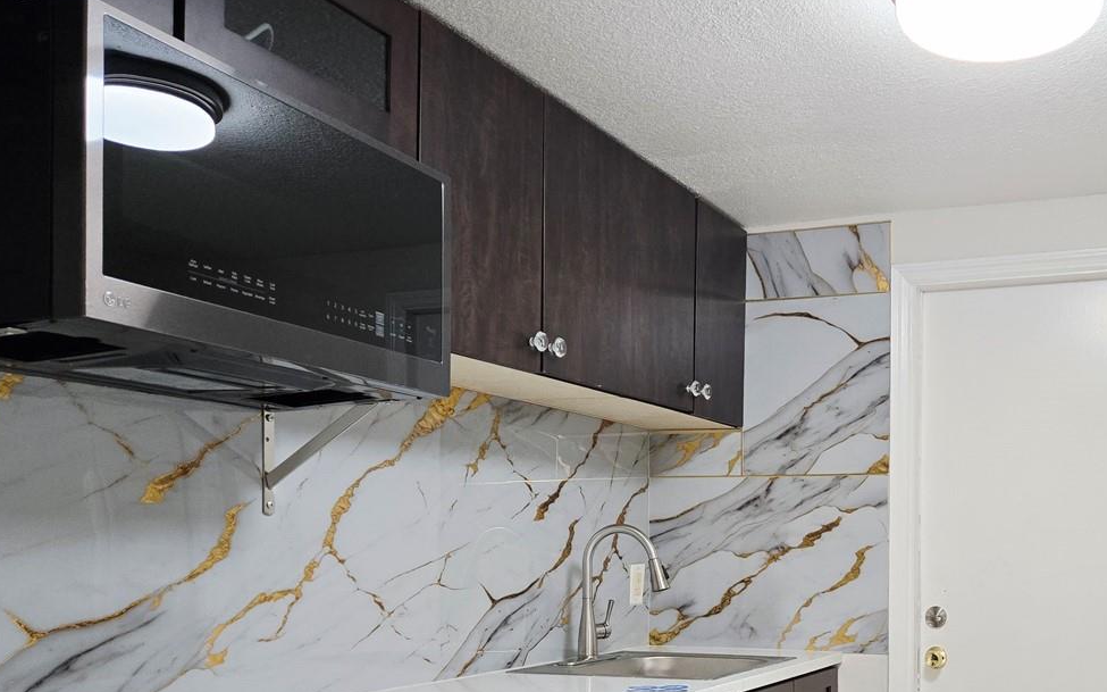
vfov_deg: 31.1
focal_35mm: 40
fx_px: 1207
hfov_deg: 47.8
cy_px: 560
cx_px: 804
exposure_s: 1/120
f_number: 1.8
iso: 125
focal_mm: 5.4
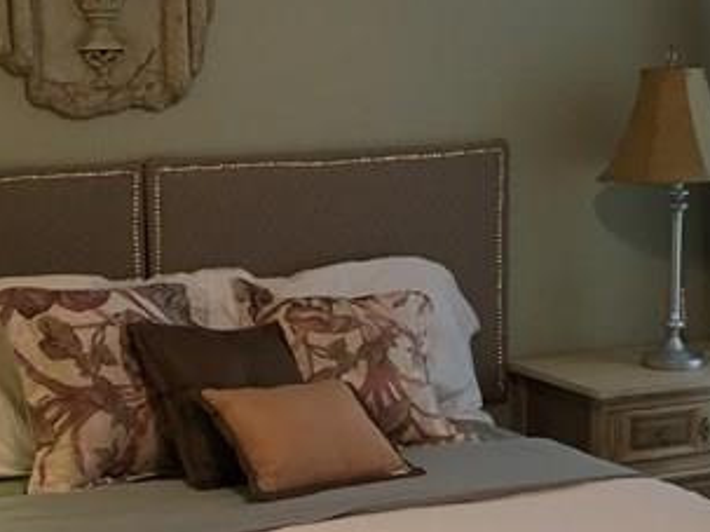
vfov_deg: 15.1
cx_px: 351
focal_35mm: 98
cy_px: 326
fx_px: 2009
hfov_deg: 20.0
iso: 80
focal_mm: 4.15
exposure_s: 1/30
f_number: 2.2
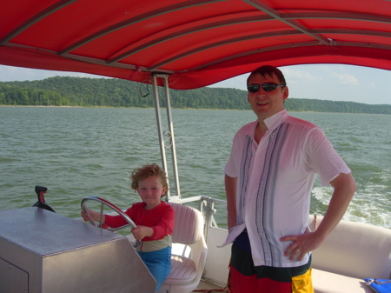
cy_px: 146
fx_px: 429
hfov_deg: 49.0
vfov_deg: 37.7
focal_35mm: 38
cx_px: 196
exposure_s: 1/542
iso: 79
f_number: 4.8
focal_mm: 7.8
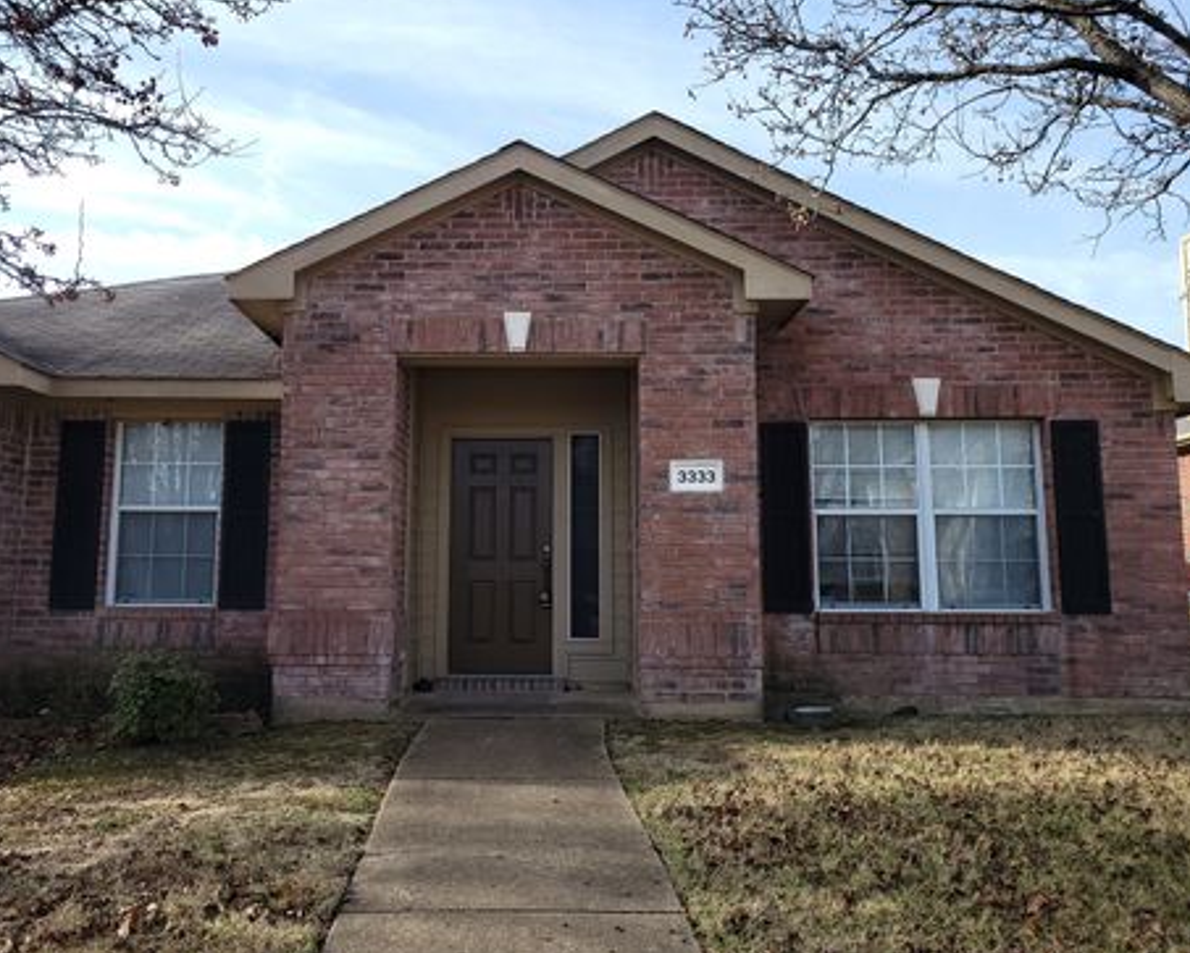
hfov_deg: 62.1
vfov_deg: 51.6
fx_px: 987
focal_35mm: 28
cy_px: 474
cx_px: 541
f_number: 1.8
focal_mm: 5.4
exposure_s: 1/1005
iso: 40
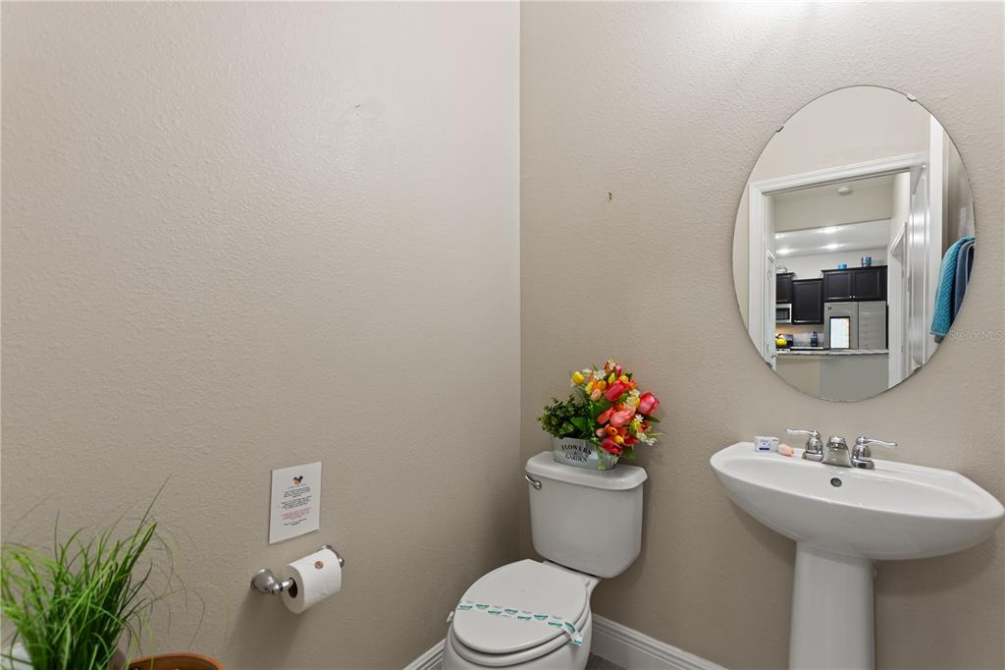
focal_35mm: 15
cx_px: 502
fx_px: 419
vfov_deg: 77.3
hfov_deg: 100.4
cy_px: 335
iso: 400
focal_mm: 10
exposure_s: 1/10
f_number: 4.5
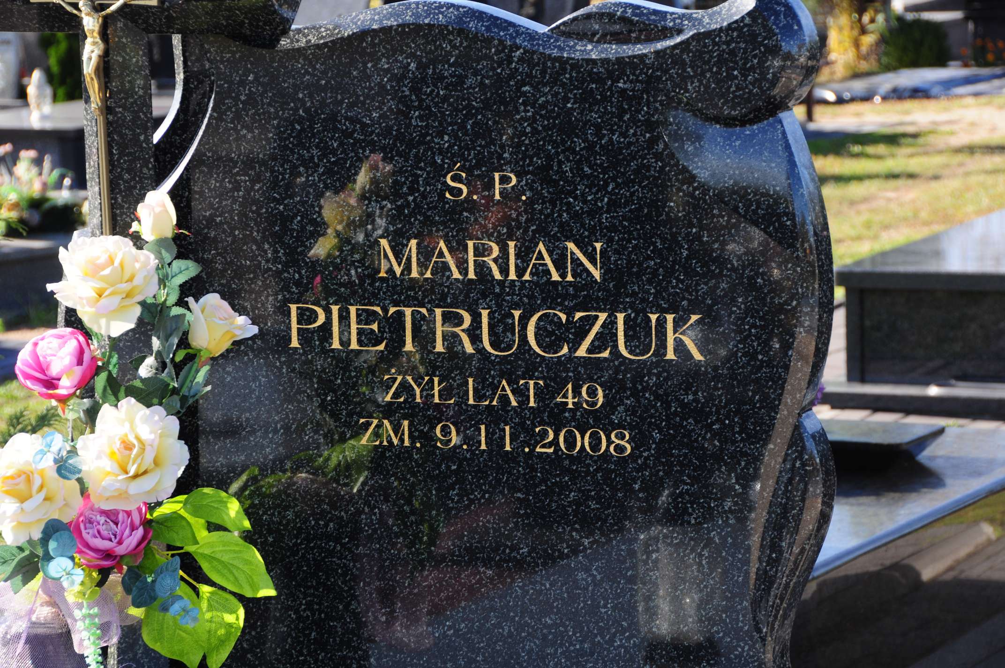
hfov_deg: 16.7
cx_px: 502
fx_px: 3430
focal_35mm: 123
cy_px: 334
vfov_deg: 11.1
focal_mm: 82
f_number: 7.1
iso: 200
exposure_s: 1/200
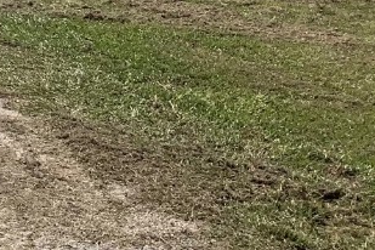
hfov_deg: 17.4
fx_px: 1114
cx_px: -172
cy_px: -61
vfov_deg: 12.5
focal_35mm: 107
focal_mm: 3.3
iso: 25
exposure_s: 1/2551
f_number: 2.4
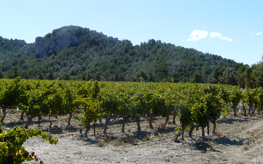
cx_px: 132
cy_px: 78
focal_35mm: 52
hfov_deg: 38.9
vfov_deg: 24.9
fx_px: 373
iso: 100
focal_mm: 8.1
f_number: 5.6
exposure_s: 1/500
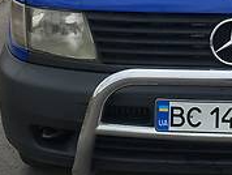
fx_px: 872
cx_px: 262
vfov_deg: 11.3
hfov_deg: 14.7
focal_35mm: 130
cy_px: 7
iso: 25
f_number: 2.2
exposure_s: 1/693
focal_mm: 4.2
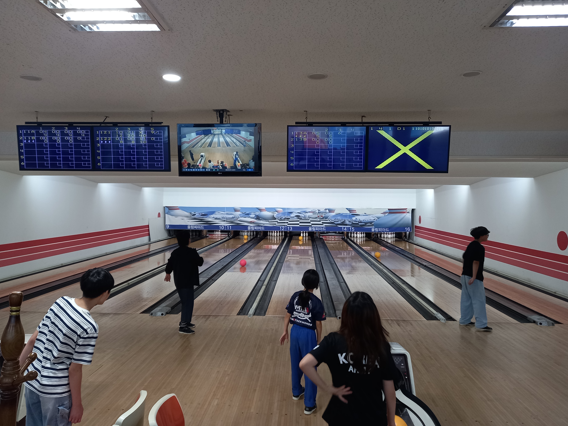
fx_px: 427
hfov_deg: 67.3
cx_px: 281
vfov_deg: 53.1
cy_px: 208
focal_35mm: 26
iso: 160
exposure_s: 1/40
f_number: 2
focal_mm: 4.6
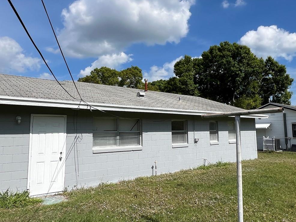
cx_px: 159
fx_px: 231
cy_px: 102
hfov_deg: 65.2
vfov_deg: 51.3
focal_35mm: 27
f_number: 1.8
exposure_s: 1/3215
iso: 32
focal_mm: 1.57
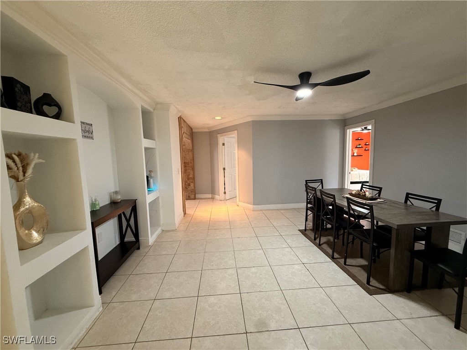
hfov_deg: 102.1
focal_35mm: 14
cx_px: 234
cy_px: 175
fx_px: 189
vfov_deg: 85.7
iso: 320
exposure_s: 1/60
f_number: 2.2
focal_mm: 2.22
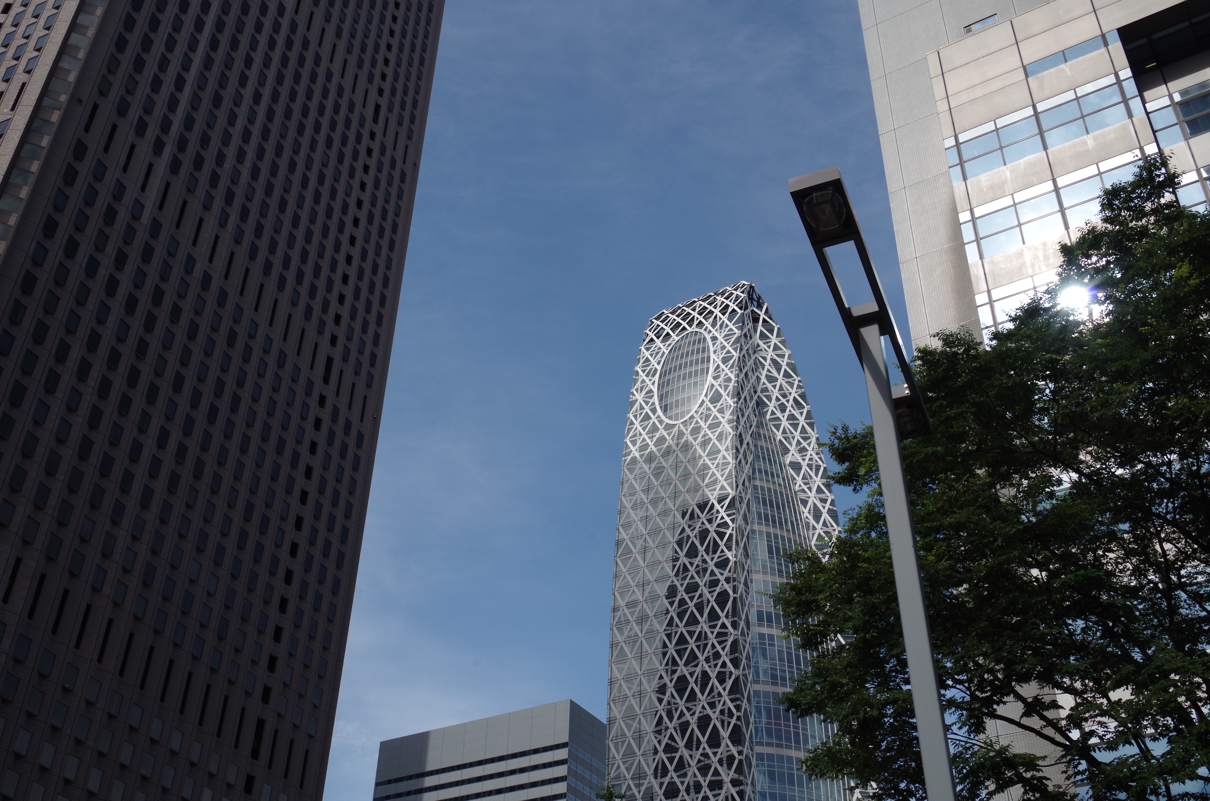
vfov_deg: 35.8
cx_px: 605
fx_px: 1241
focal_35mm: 37
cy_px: 400
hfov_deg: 52.0
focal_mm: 25
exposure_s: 1/200
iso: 250
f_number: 11
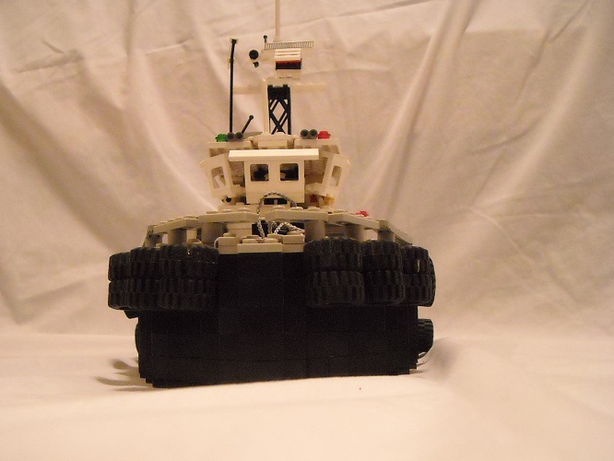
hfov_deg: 44.7
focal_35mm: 42
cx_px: 276
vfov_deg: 34.3
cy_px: 267
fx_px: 745
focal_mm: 5.7
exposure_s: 1/19
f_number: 2.8
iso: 800
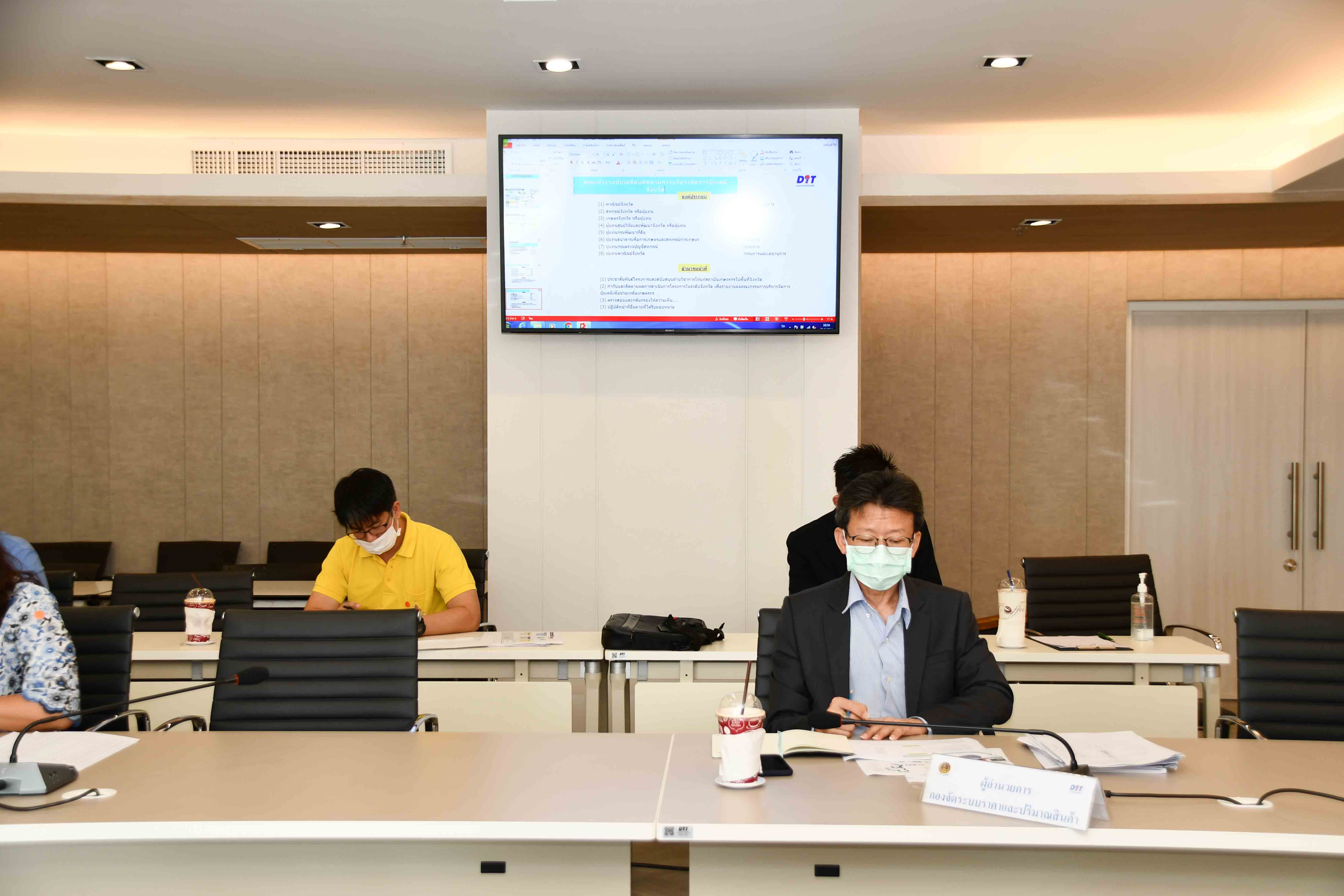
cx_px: 681
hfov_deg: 48.5
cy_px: 455
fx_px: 1493
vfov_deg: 33.4
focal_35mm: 40
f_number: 4
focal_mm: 26
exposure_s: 1/60
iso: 200
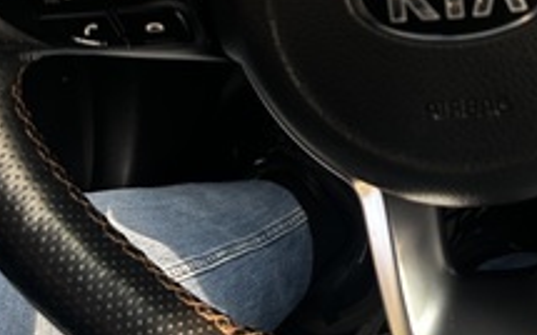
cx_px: 485
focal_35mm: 71
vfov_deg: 17.0
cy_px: -130
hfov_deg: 27.9
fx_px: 1038
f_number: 1.78
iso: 100
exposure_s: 1/172
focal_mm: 6.86
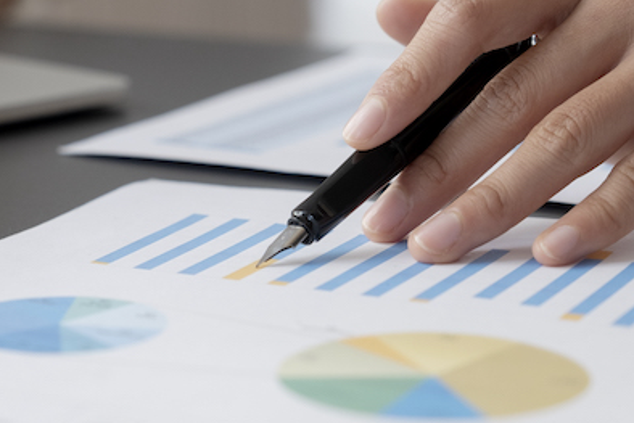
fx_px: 2361
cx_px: 158
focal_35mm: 134
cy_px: 173
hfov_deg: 15.2
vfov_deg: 10.2
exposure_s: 1/125
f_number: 2.8
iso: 400
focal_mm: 44.1
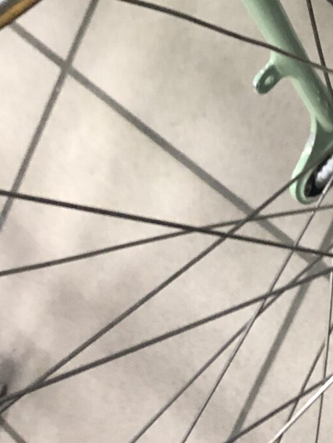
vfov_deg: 18.3
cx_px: 492
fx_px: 1334
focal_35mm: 104
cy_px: -30
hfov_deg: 13.5
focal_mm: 4
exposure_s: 1/17
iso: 100
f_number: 1.8
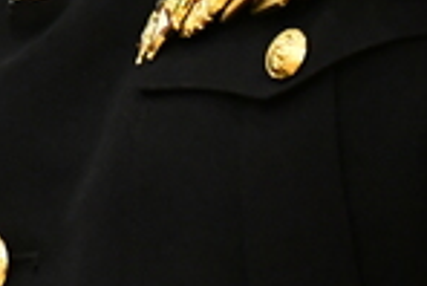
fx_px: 8619
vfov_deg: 1.9
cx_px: -490
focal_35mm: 726
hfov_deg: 2.8
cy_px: -302
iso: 3200
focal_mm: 70
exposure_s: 1/250
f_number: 4.5
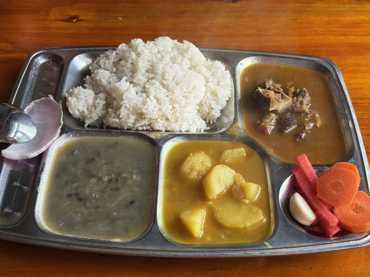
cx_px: 185
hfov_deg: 39.7
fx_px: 513
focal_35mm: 48
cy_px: 138
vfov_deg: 30.3
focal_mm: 6.76
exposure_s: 1/60
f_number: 1.78
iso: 160
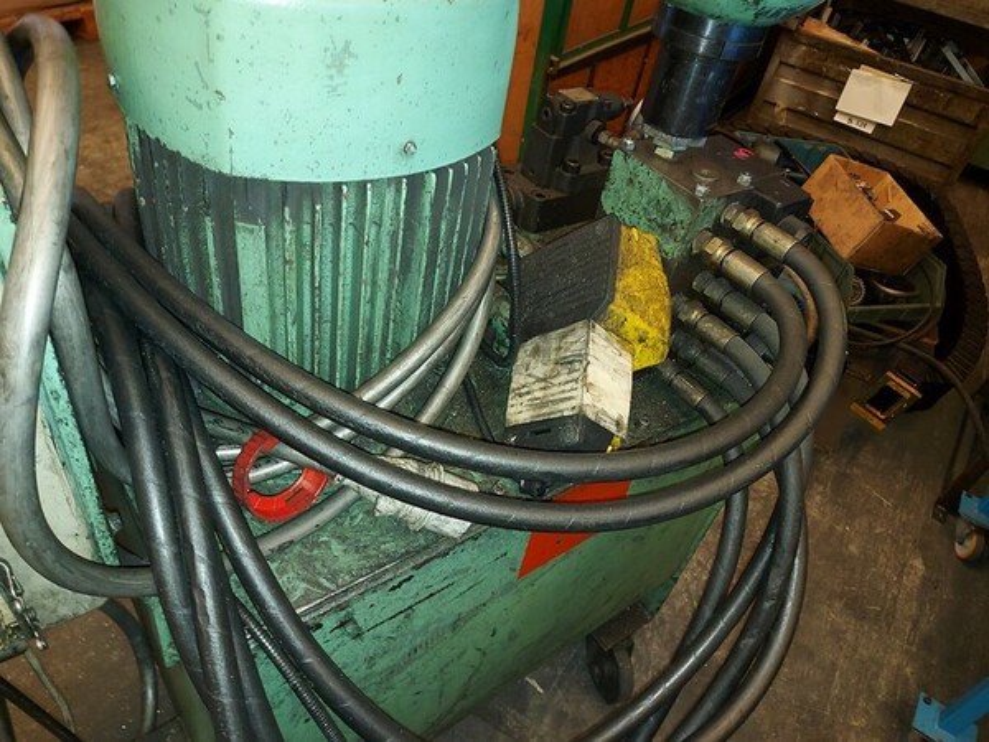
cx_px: 494
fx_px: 686
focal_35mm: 24
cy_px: 371
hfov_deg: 71.6
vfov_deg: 56.8
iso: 250
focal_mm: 5.23
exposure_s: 1/24
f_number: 1.8
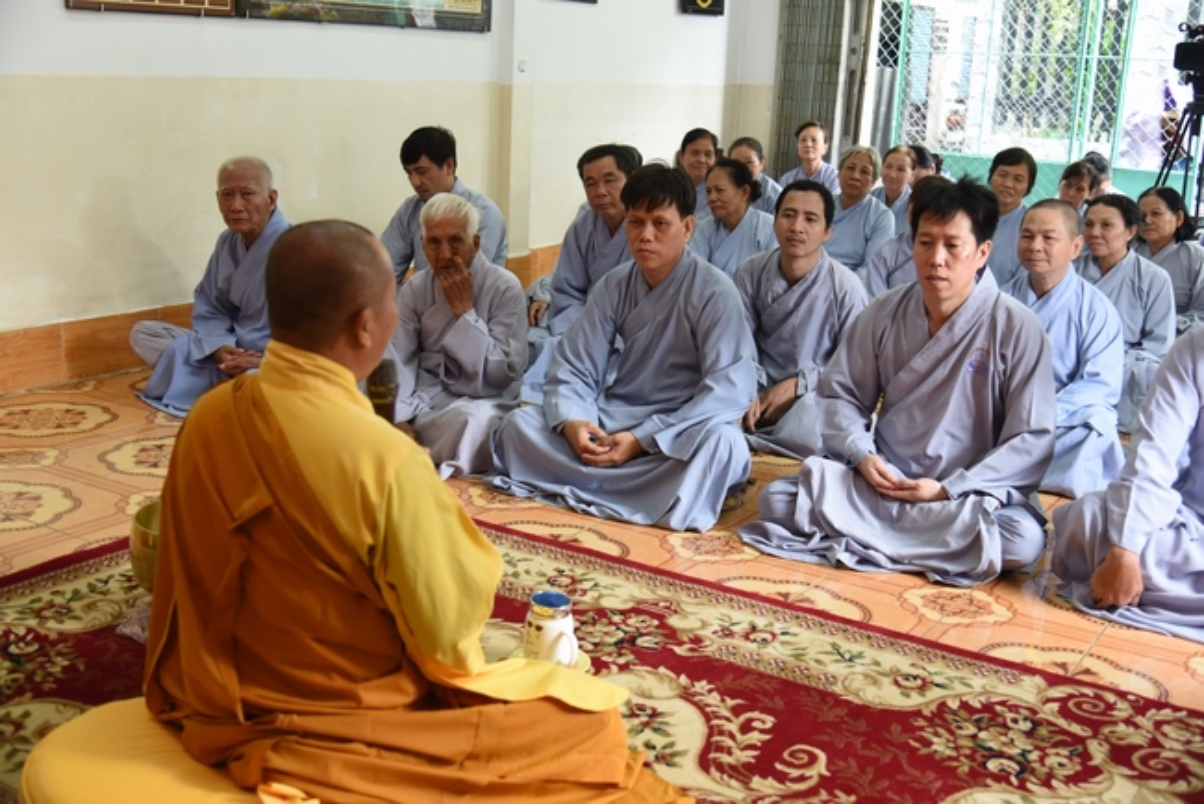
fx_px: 1338
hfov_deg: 48.4
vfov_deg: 33.4
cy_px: 402
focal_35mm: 40
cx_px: 602
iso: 1100
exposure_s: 1/60
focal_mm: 40
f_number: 4
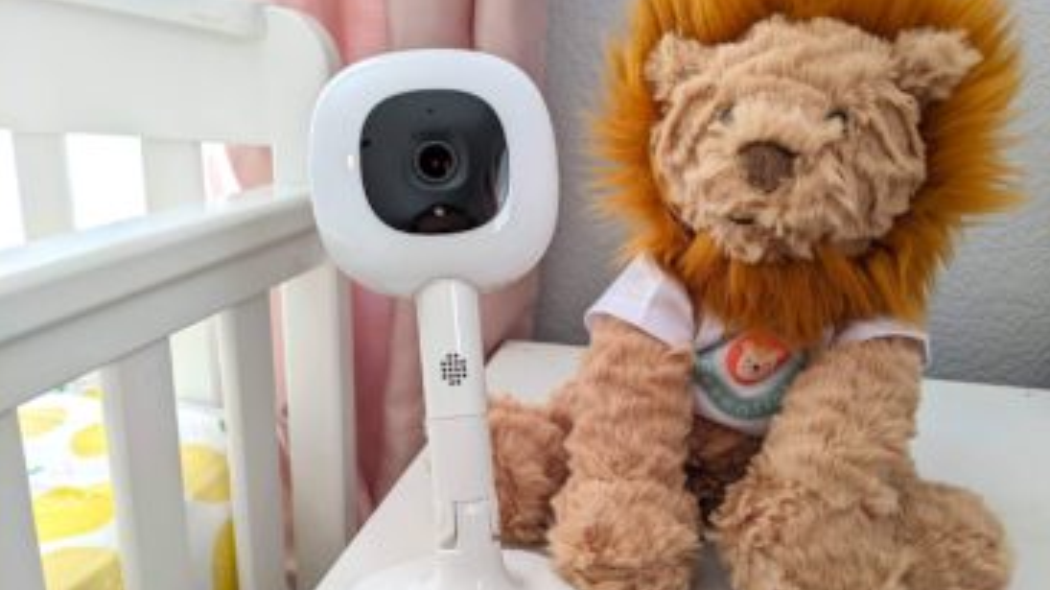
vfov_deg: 38.9
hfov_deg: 64.3
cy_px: 327
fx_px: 835
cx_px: 529
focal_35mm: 30
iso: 62
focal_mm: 4.44
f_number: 1.8
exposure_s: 1/59.9
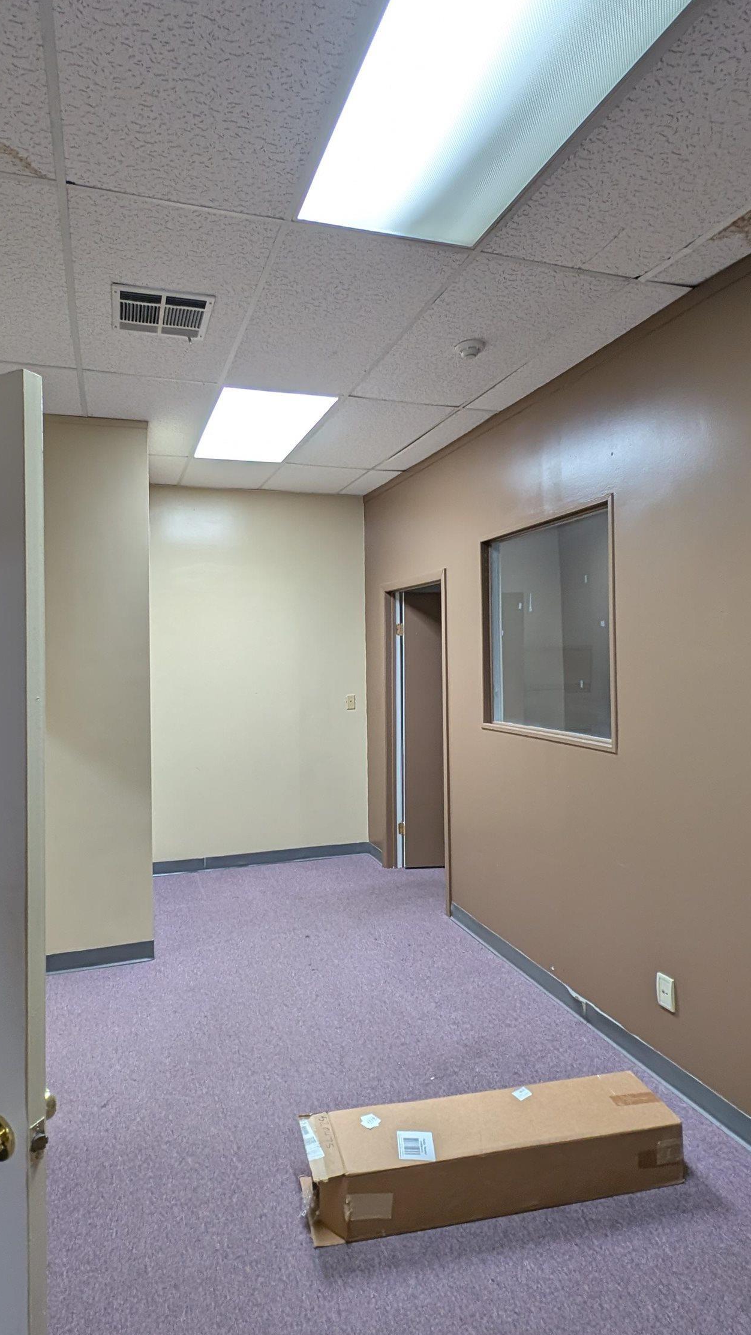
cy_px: 651
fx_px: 637
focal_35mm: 18
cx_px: 306
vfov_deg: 92.6
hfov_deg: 60.6
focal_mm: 2.23
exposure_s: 1/30
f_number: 1.95
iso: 98
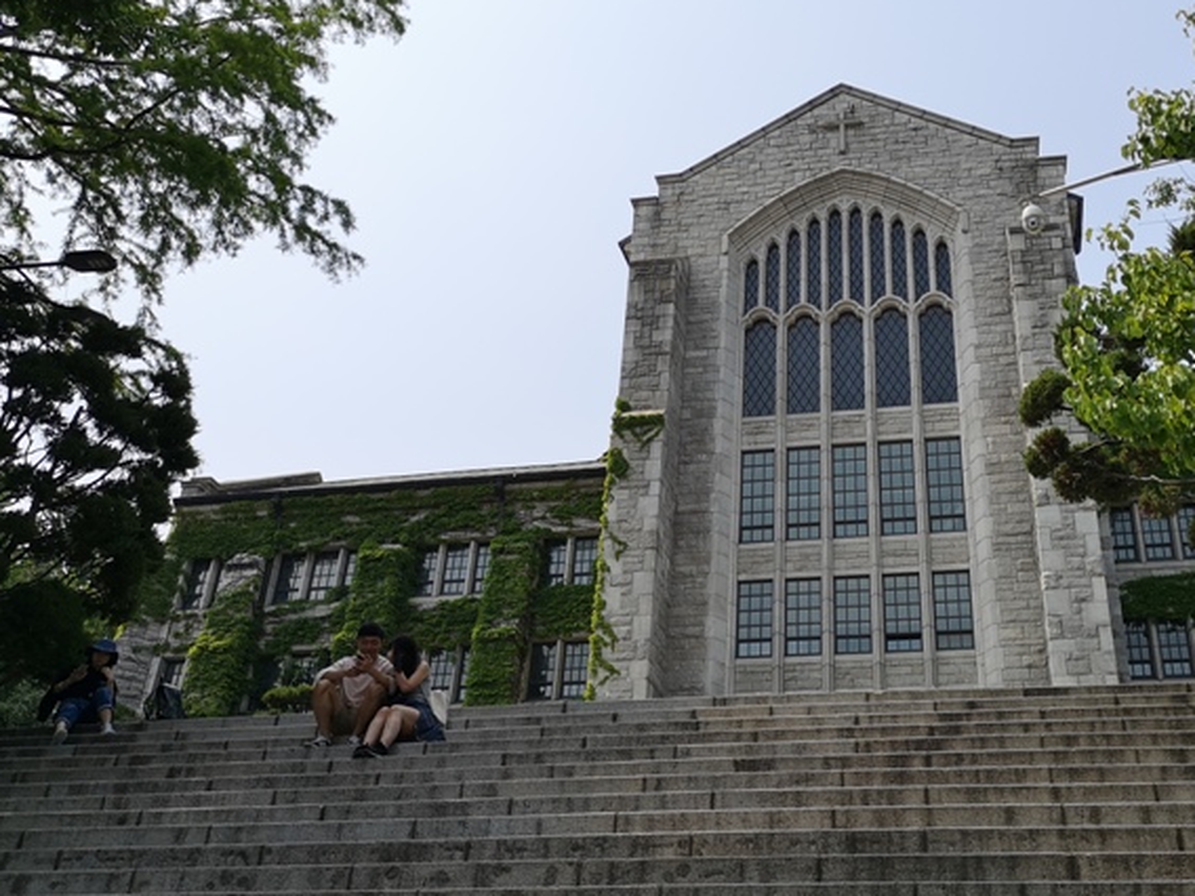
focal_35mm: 38
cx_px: 759
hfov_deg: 48.4
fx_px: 1312
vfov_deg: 37.7
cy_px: 400
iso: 50
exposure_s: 1/3610
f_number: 1.8
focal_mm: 3.95
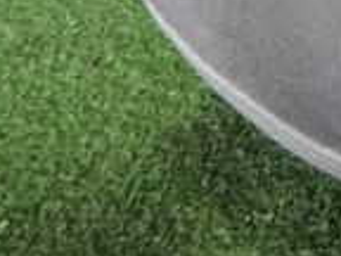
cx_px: 568
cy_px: -149
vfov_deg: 13.3
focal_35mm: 104
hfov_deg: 16.5
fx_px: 1024
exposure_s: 1/100
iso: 800
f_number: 2
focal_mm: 4.5
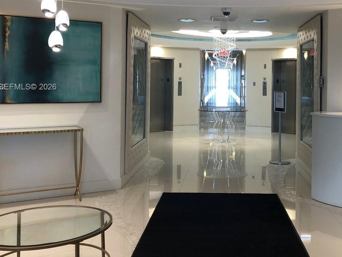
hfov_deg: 42.5
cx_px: 221
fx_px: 435
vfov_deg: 32.6
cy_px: 87
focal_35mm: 44
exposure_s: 1/30
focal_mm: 4
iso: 32
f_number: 1.8
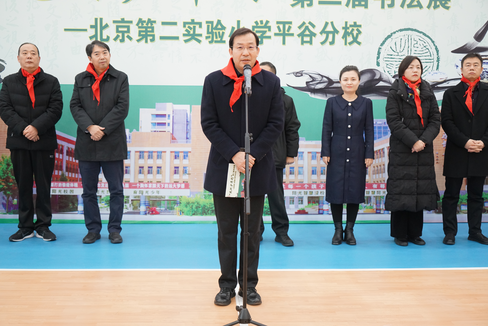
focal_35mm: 46
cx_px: 244
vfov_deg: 29.3
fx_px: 624
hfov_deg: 42.7
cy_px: 163
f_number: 4.5
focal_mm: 46
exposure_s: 1/60
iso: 3200
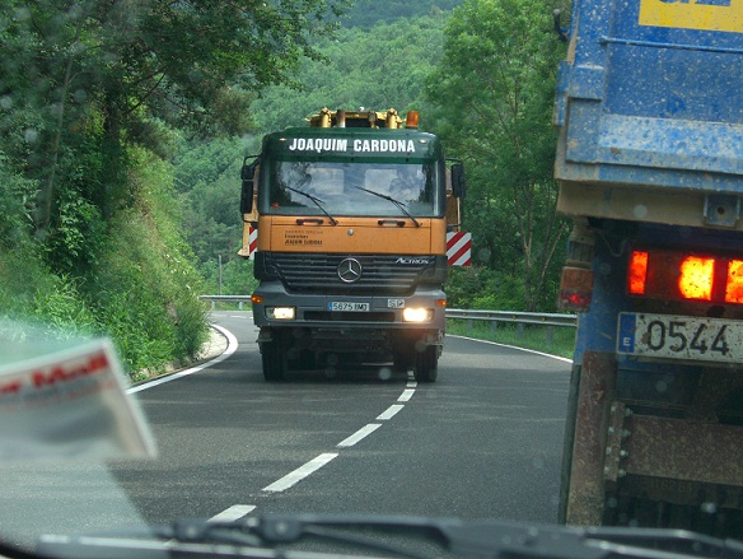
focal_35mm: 93
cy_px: 280
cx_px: 372
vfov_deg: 15.9
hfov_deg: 21.1
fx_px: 1998
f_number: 4.8
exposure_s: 1/160
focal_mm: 19.4
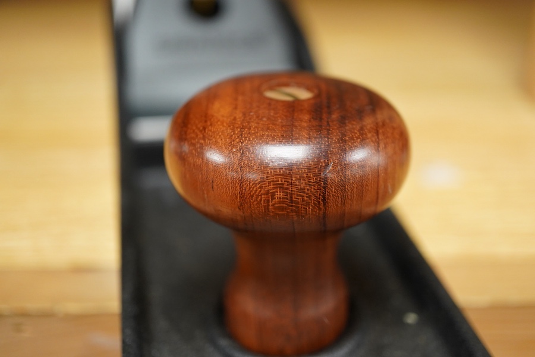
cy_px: 178
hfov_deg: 43.6
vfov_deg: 29.9
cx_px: 268
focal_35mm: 45
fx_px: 669
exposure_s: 1/125
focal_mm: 30
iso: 1250
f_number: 3.5
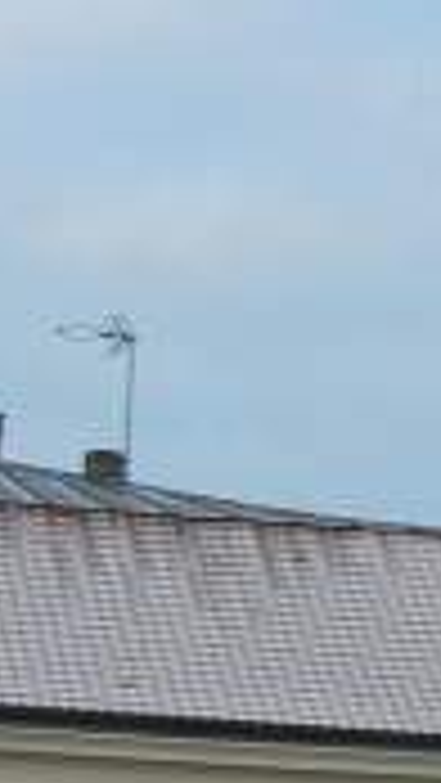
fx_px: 4216
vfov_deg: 10.6
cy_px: 677
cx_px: 1476
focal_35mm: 203
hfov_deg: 5.5
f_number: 4
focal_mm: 6
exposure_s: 1/100
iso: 80
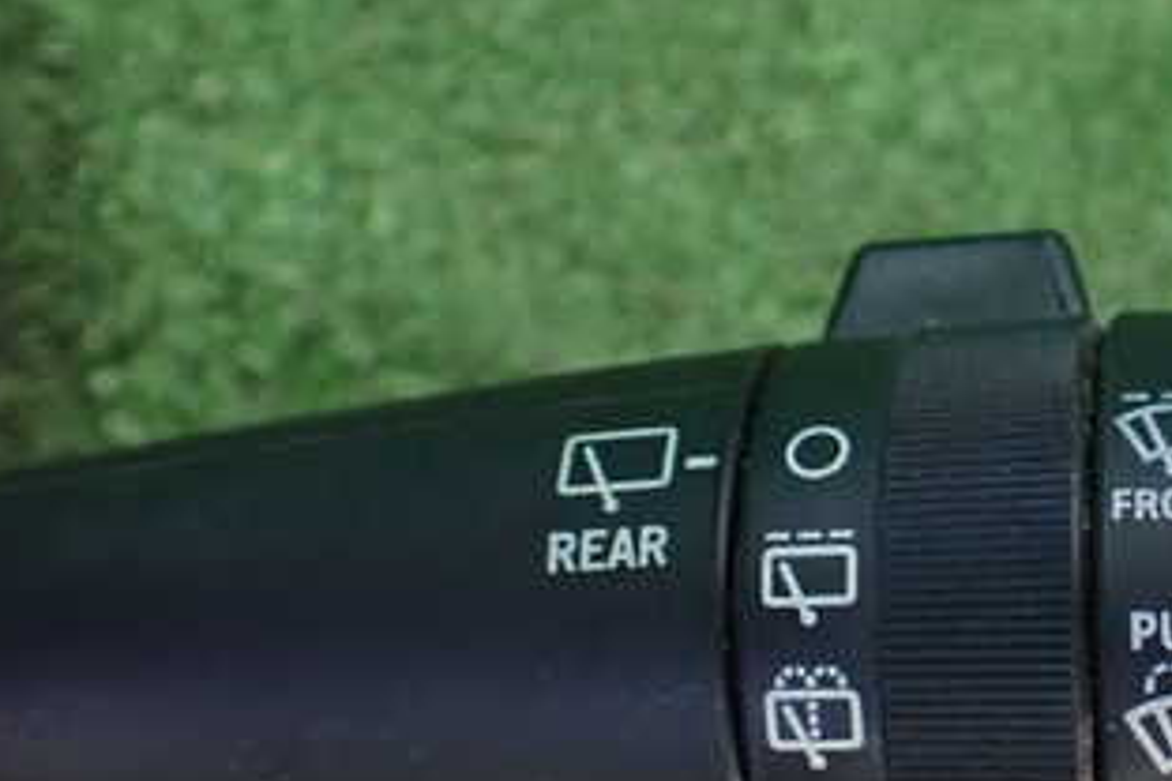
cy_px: 473
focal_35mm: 60
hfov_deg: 32.0
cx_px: 1026
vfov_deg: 22.6
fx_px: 1953
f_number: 2.3
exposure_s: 1/60
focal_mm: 5.4
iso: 800
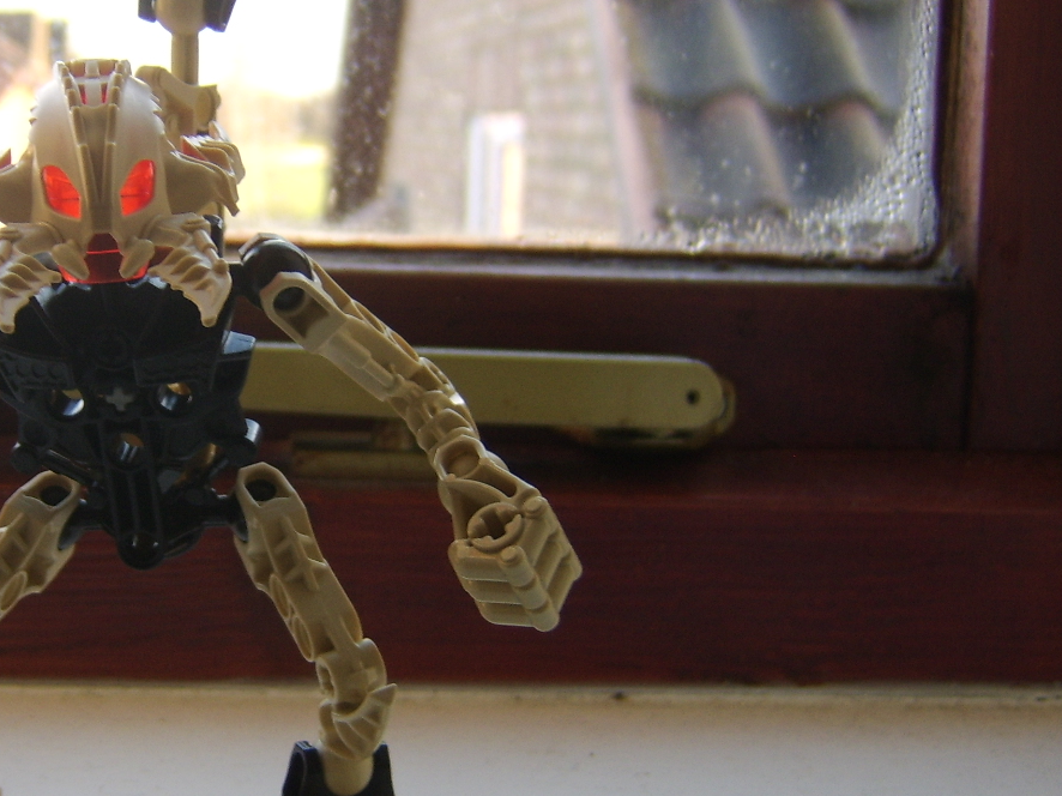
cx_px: 210
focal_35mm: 56
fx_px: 1718
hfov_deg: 33.4
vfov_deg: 26.1
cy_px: 393
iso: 71
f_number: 2.7
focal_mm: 8.13
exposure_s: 1/60
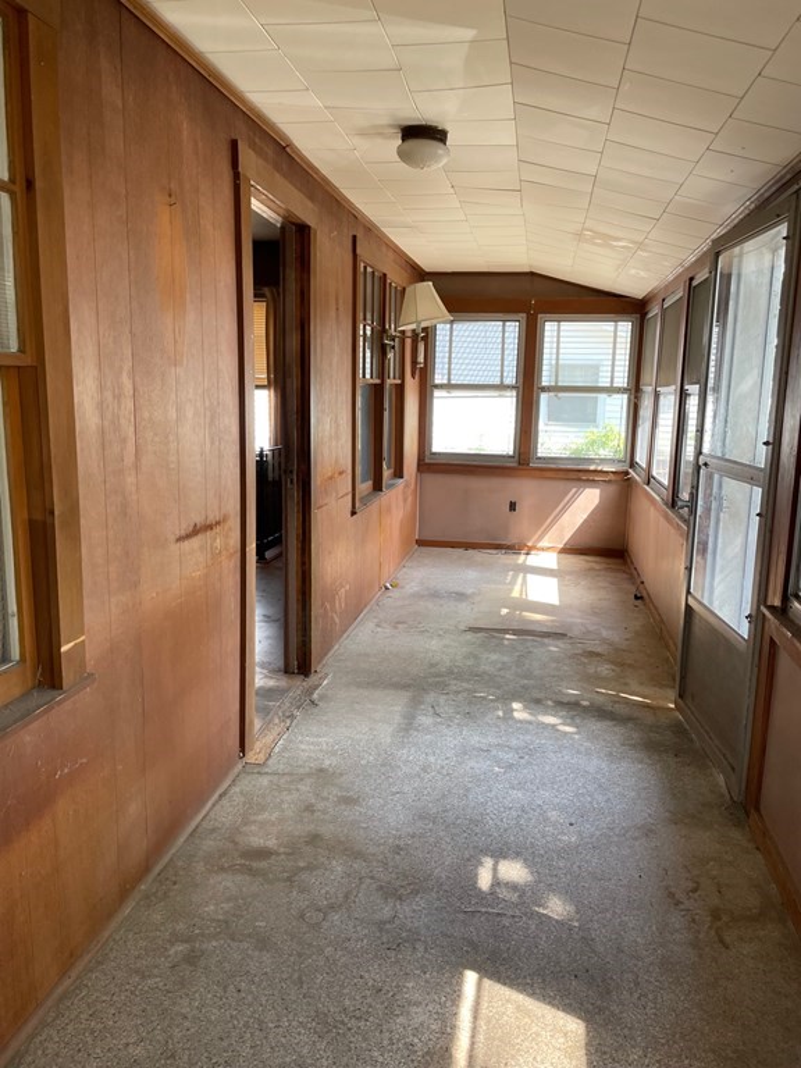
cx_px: 400
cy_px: 534
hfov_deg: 53.1
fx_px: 802
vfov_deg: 67.3
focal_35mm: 26
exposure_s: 1/121
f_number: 1.6
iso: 80
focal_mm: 4.2
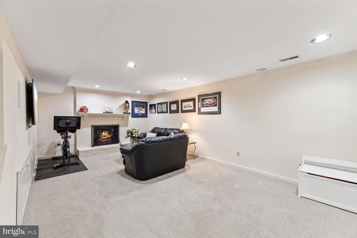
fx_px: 139
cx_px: 178
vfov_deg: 81.2
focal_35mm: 14
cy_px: 119
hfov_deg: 104.2
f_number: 9
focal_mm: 14
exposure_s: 1/1.67
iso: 100
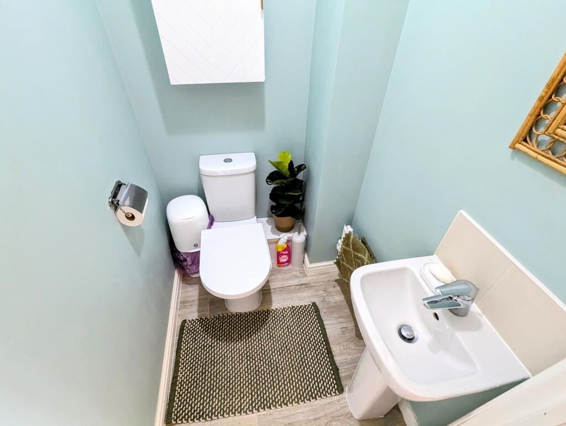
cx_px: 283
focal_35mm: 16
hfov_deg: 94.4
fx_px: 262
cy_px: 213
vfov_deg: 78.2
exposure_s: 1/45.1
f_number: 2.2
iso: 768
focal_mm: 2.35
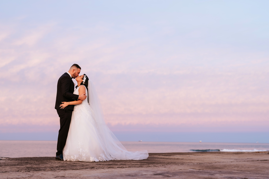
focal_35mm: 42
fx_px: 314
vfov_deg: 31.8
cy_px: 76
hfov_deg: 46.4
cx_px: 125
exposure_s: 1/200
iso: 100
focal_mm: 35
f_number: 2
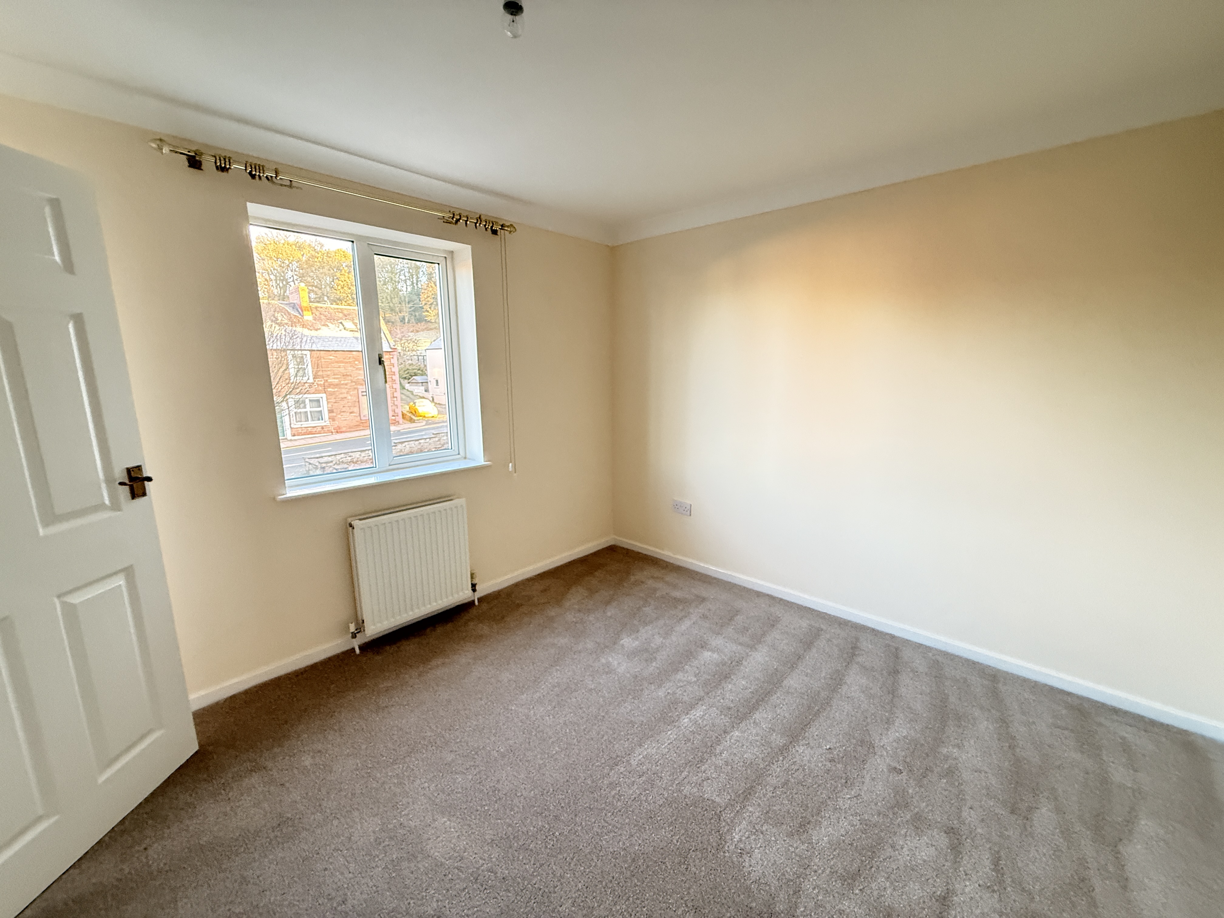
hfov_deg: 102.1
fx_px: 495
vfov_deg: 85.7
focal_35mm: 14
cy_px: 459
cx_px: 612
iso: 500
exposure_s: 1/60
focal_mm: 2.22
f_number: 2.2
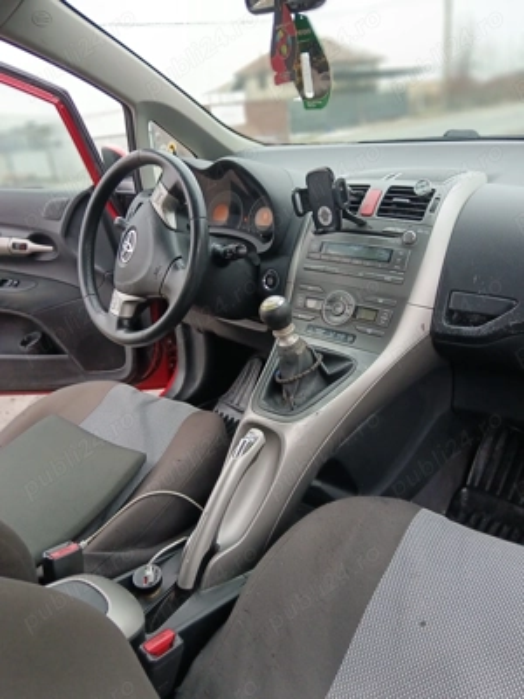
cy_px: 350
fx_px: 545
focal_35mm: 27
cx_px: 262
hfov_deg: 51.4
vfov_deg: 65.3
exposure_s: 1/100
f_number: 4
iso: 583
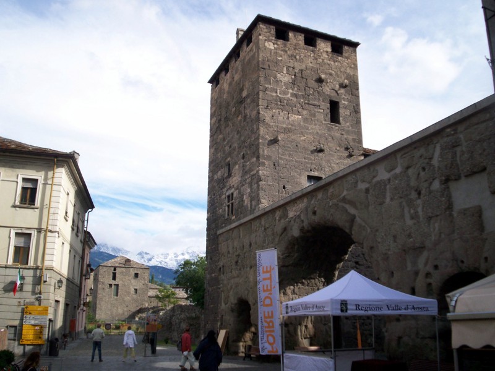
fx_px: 515
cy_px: 186
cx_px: 248
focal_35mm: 36
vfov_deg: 39.7
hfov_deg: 51.4
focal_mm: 5.9
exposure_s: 1/455
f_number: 4.5
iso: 100
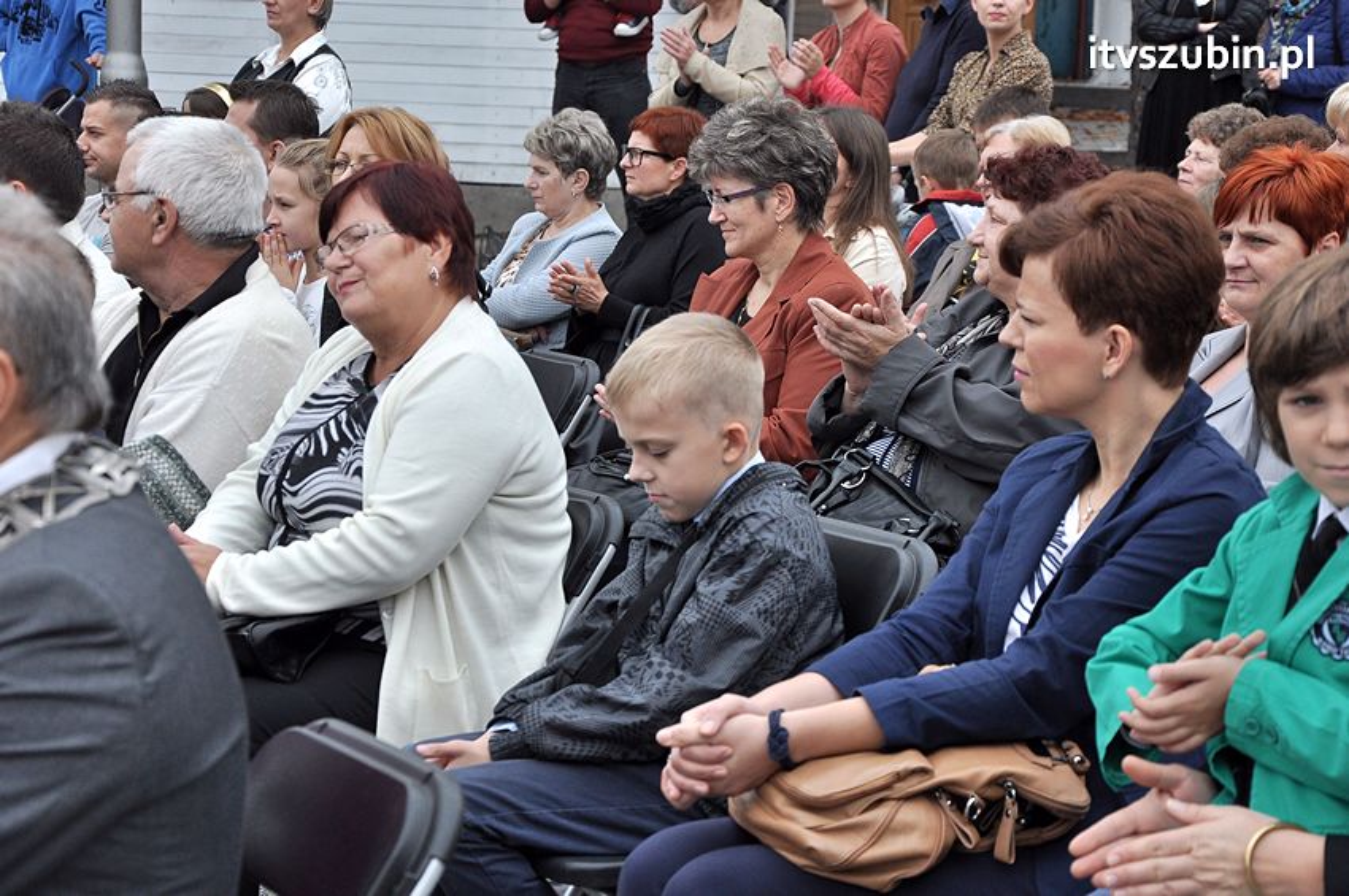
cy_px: 448
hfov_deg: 20.6
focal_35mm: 99
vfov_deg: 13.8
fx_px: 3706
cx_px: 674
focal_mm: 66
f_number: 6.3
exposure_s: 1/640
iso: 500
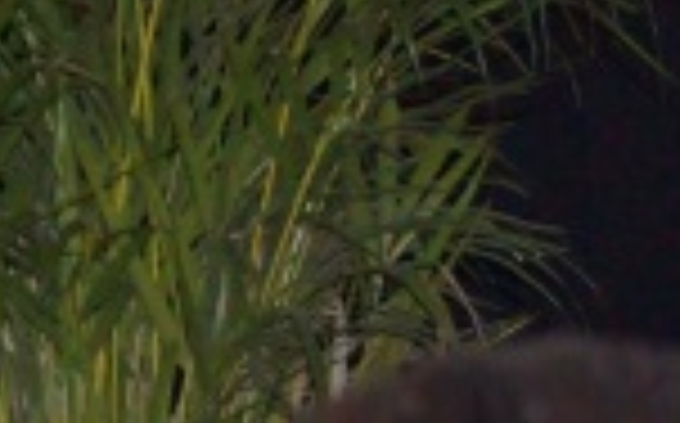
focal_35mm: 462
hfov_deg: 4.5
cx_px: -630
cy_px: -126
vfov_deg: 2.8
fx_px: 8552
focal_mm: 45
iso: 800
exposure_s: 1/160
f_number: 5.6
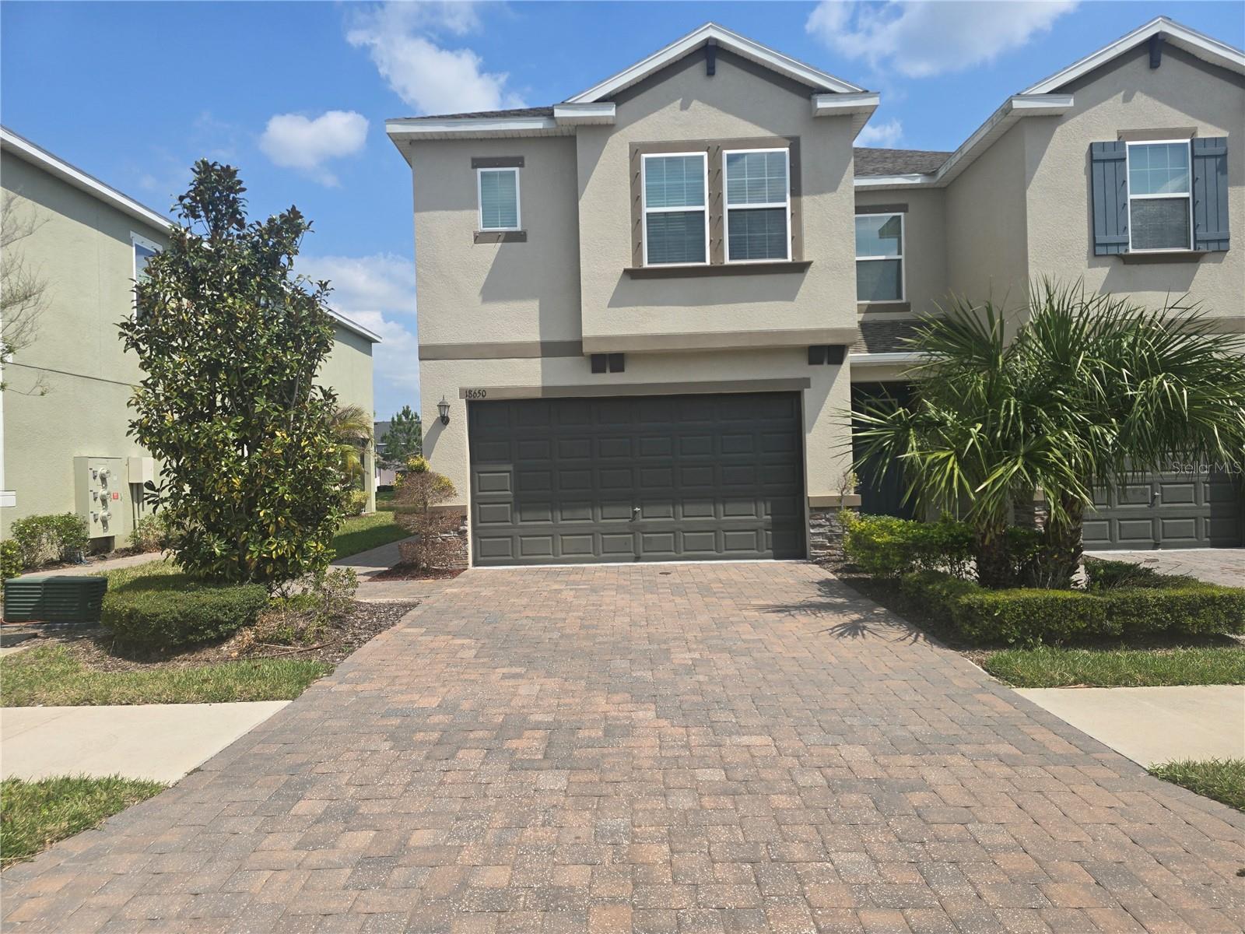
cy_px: 467
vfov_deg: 58.9
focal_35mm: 23
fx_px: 827
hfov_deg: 73.9
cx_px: 622
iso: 12
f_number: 1.7
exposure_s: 1/1093
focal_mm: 6.3
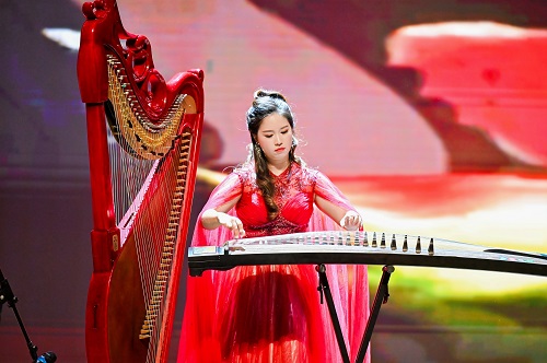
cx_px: 274
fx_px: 3035
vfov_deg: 6.8
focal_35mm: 200
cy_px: 182
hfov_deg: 10.3
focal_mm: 200
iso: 2000
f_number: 2.8
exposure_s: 1/200
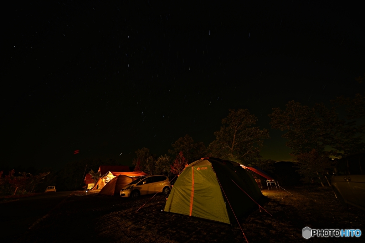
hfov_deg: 112.6
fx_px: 122
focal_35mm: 12
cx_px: 182
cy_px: 122
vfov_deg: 90.0
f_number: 6.3
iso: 100
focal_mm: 12
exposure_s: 376
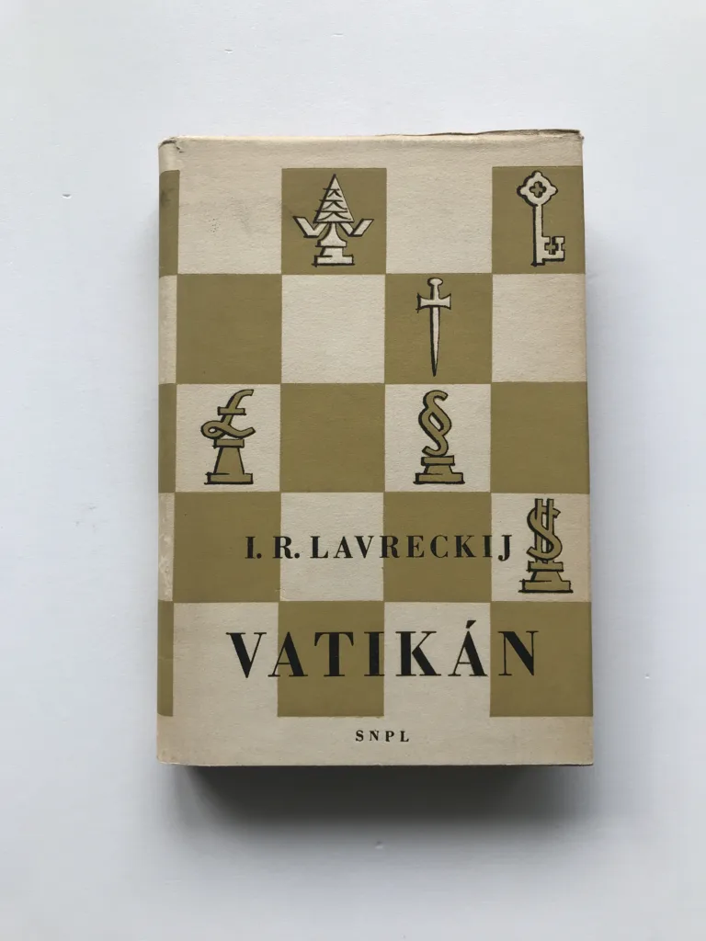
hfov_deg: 49.7
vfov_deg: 63.4
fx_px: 761
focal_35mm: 28
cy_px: 470
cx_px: 353
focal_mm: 3.99
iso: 20
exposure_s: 1/126
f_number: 1.8
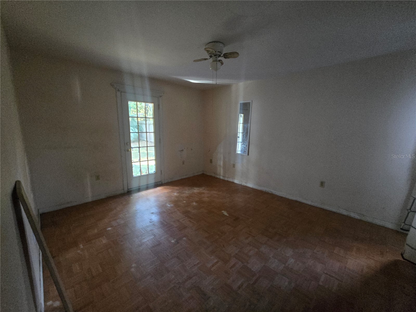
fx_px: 156
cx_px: 208
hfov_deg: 106.2
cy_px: 156
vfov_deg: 89.9
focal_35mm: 13
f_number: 2.2
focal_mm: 2.2
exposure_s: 1/40
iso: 1250
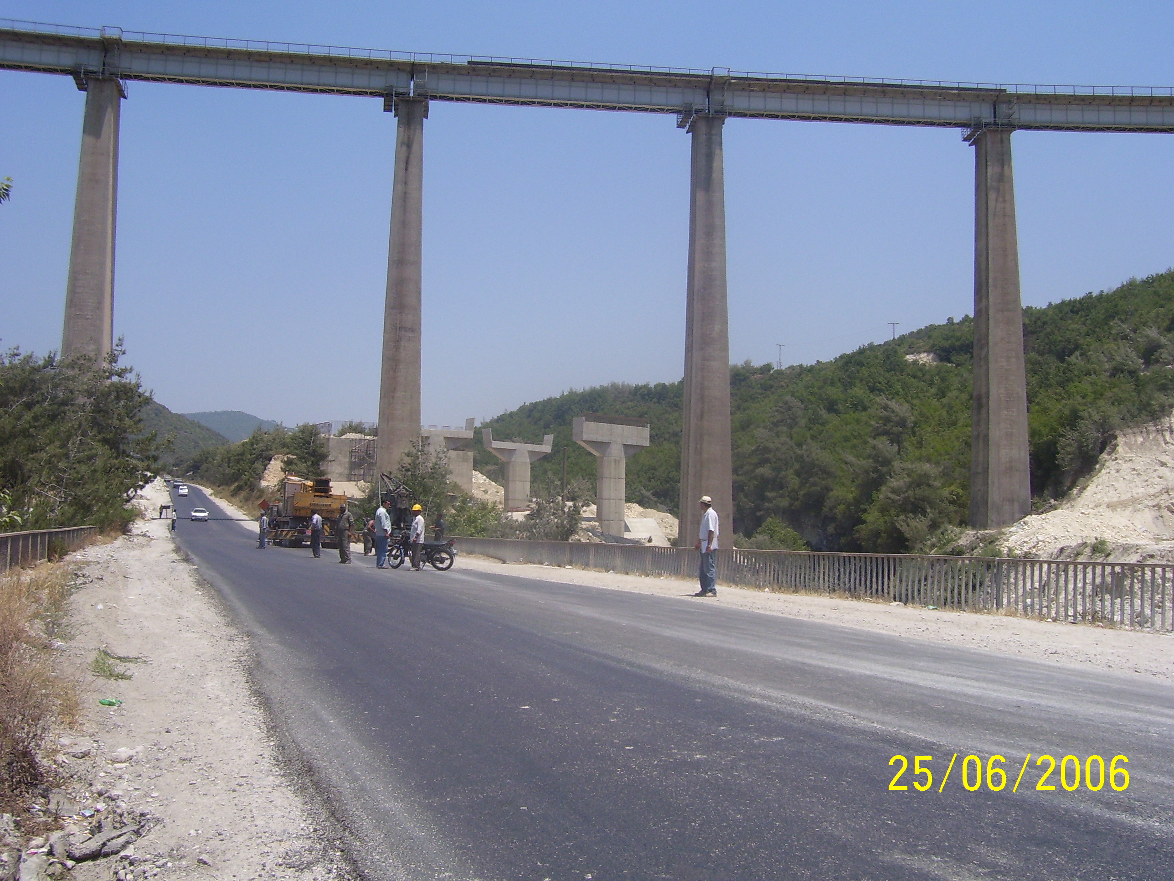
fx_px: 1153
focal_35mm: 34
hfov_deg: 54.0
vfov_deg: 41.8
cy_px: 440
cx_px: 587
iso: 80
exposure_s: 1/750
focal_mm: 5.6
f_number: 4.8
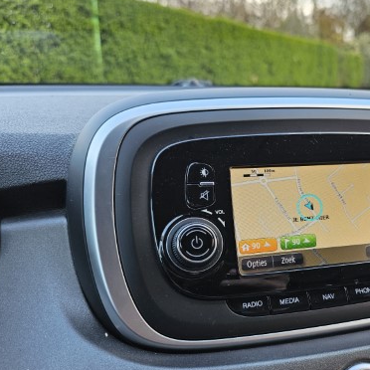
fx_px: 423
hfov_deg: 45.1
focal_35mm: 35
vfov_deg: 46.9
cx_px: 290
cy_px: 223
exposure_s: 1/180
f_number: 1.7
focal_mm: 6.3
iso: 64
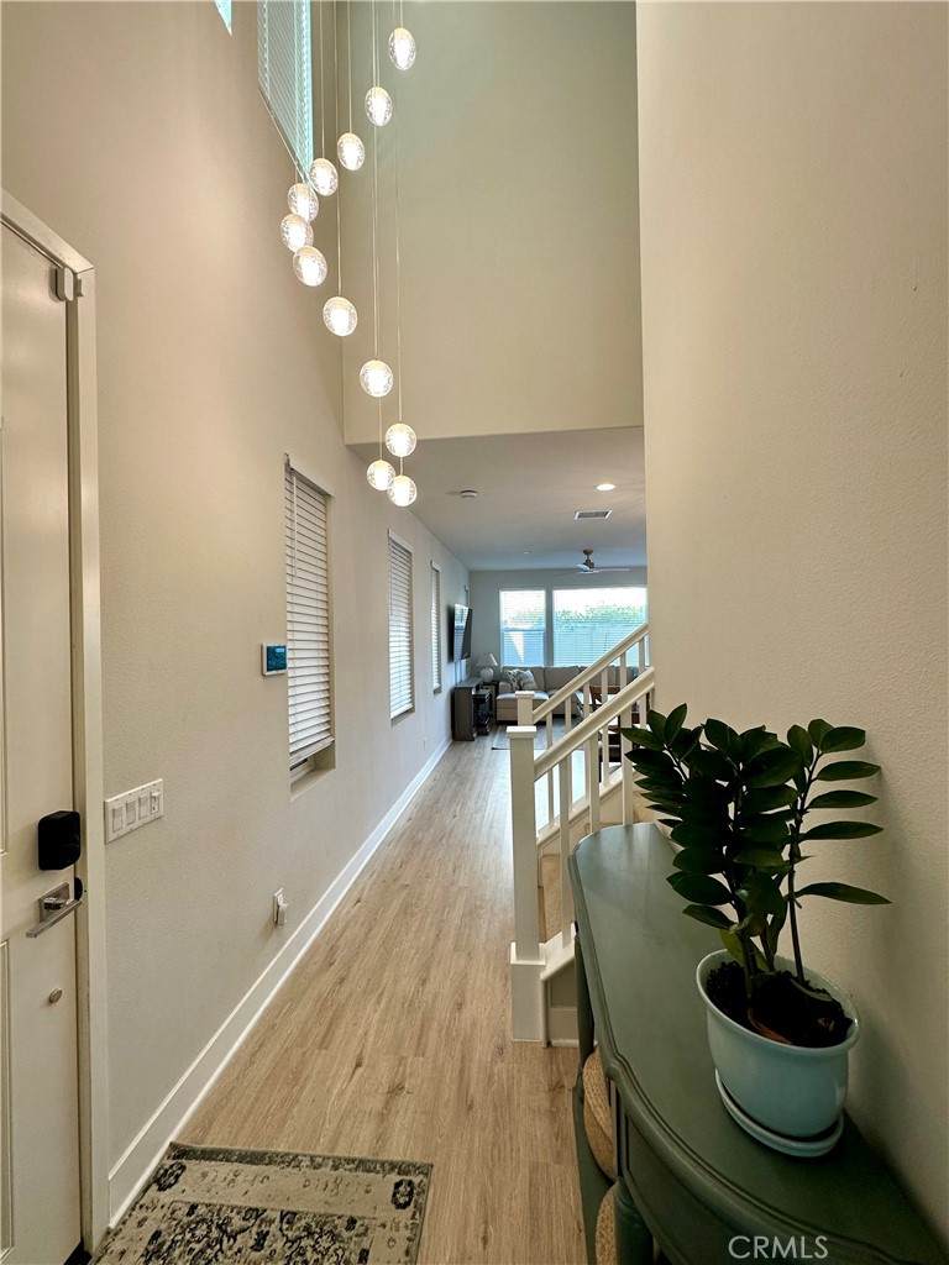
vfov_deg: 102.1
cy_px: 632
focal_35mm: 14
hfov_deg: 85.7
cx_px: 474
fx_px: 512
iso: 100
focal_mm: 2.22
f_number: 2.2
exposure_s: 1/120
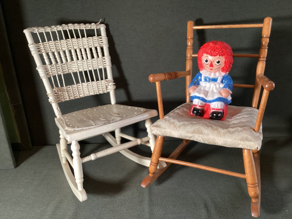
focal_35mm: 31
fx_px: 262
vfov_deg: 45.4
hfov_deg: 58.3
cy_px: 110
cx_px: 146
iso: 250
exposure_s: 1/40
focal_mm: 3.3
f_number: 2.4
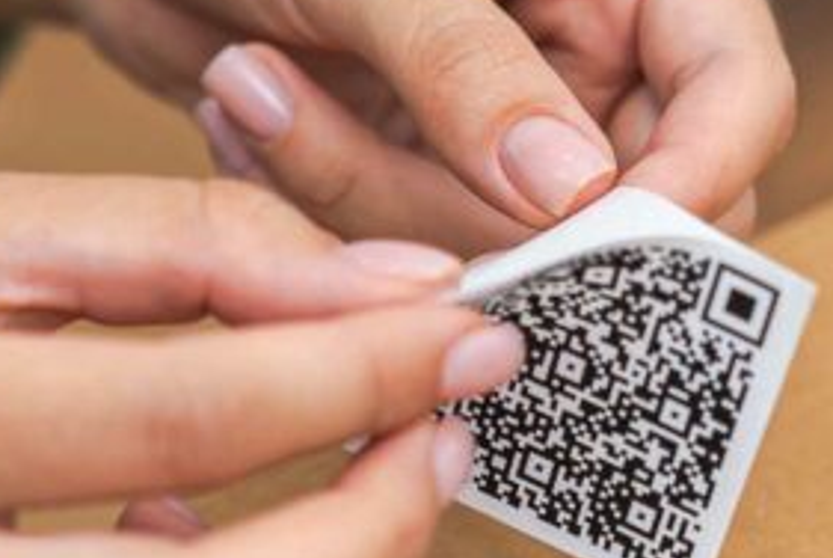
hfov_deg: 11.3
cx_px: 341
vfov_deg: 7.5
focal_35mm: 182
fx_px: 4216
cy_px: 496
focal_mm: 50
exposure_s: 1/100
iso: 640
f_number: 2.5
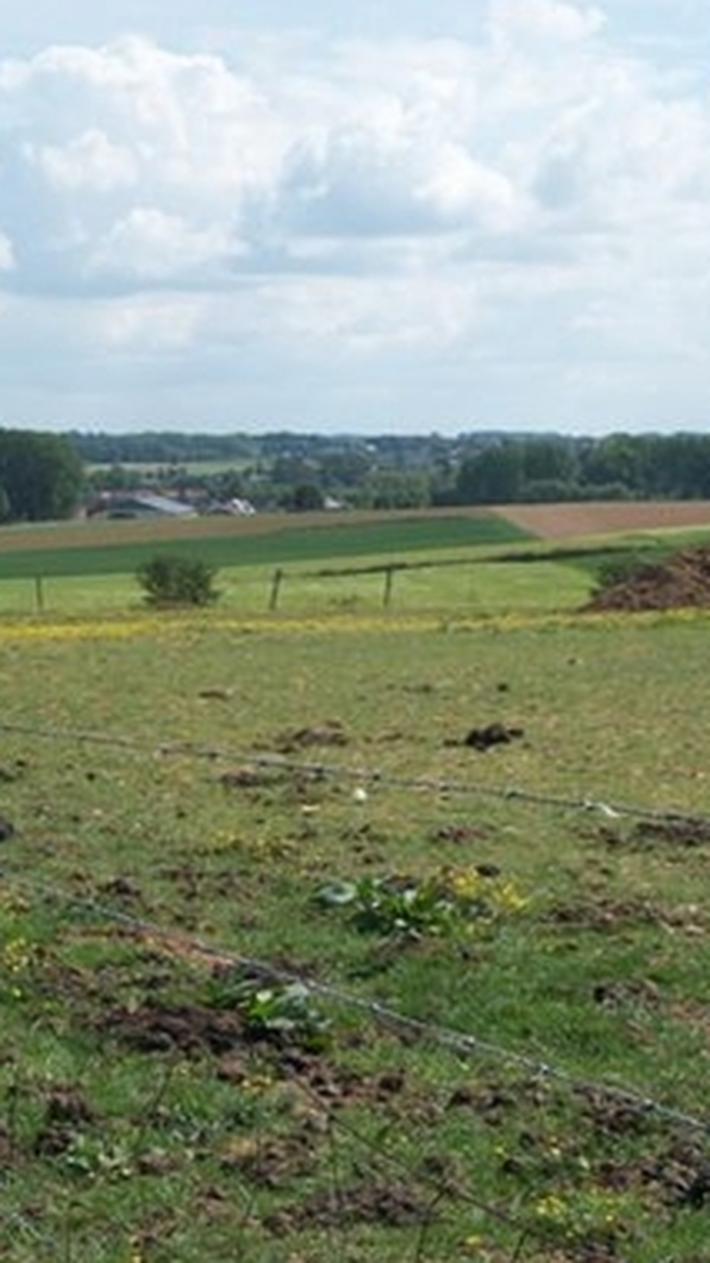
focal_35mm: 69
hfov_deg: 17.5
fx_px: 2311
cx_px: 307
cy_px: 716
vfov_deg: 30.5
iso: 80
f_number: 9.9
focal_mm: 7.1
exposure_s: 1/200
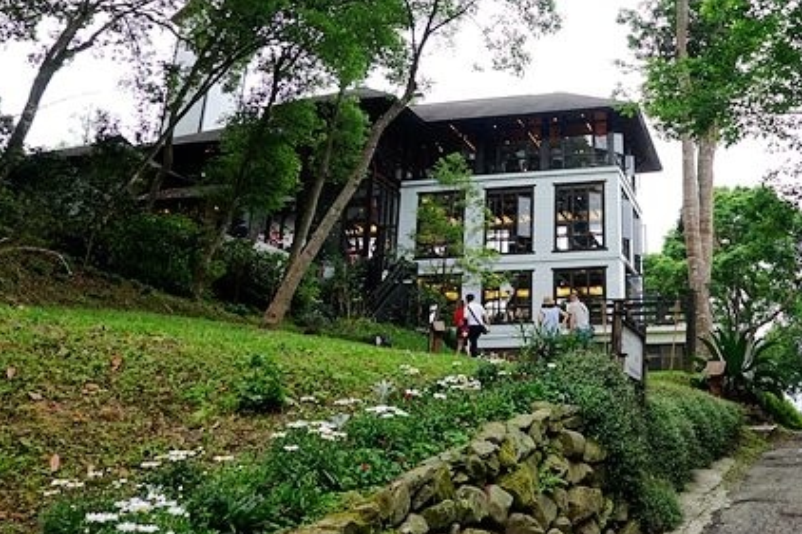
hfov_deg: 50.3
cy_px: 134
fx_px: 824
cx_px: 578
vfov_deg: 35.1
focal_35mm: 37
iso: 125
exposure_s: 1/160
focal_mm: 9
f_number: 2.8
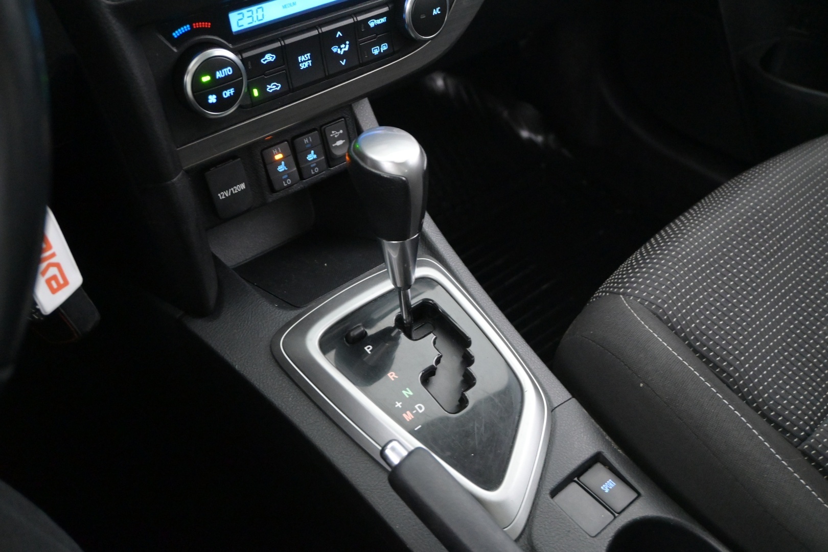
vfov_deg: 41.7
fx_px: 724
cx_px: 414
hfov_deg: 59.5
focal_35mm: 32
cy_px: 276
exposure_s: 1/30
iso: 5600
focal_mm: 21
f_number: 4
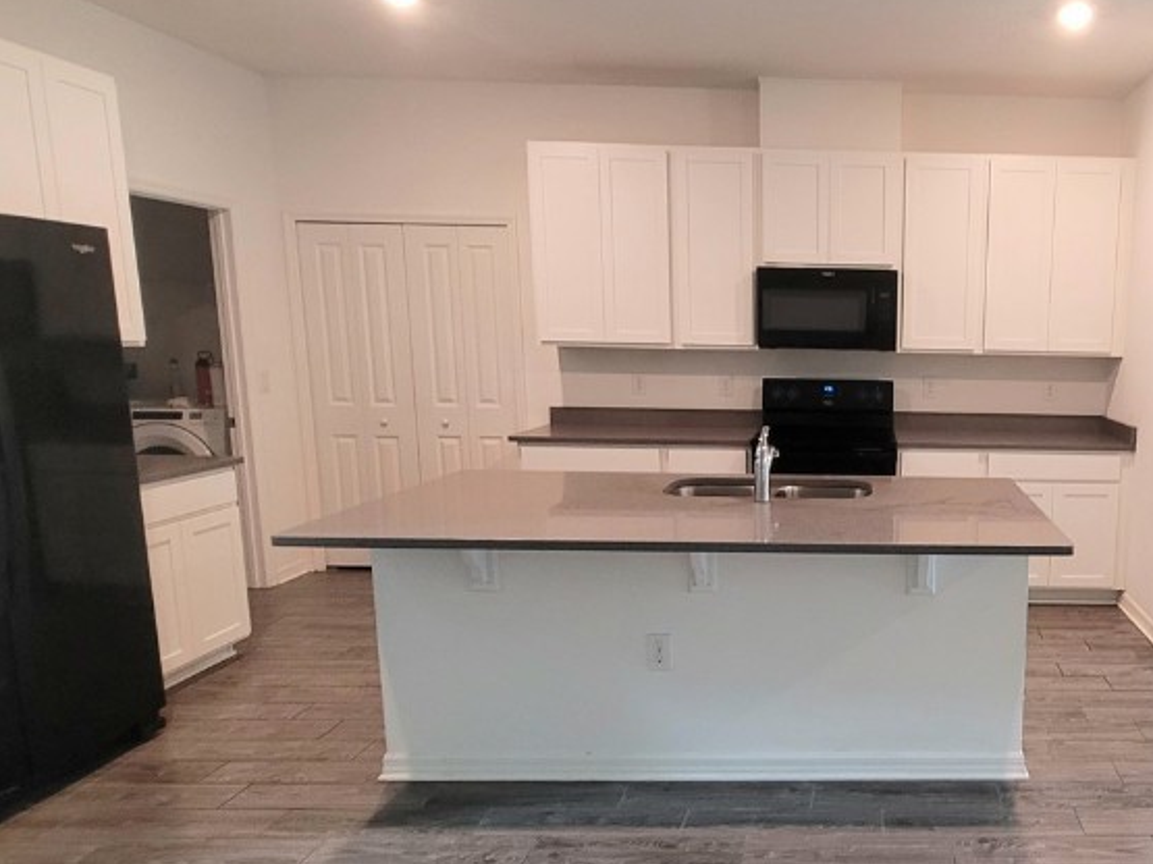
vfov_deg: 56.7
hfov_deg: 66.1
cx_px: 895
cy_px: 469
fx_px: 799
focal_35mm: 24
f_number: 2.2
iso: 400
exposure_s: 1/60.2
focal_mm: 2.2
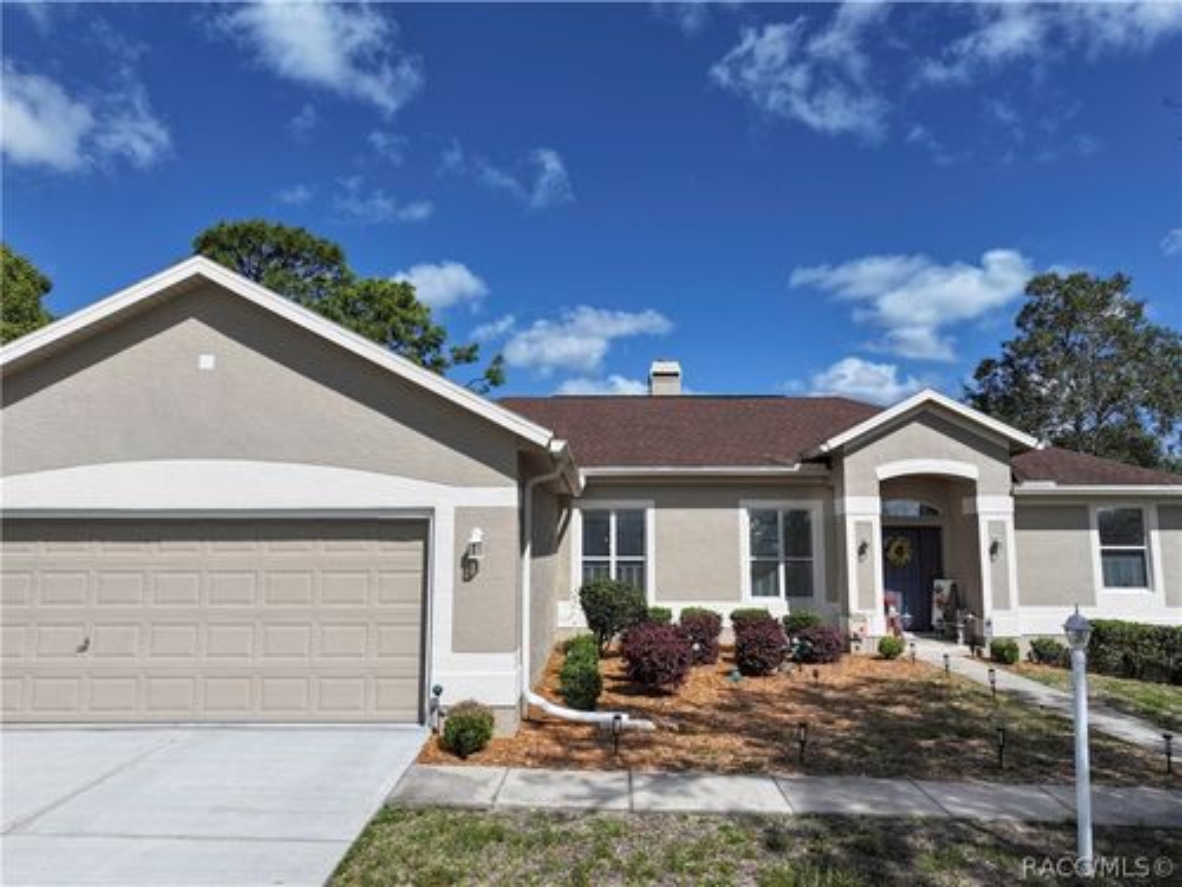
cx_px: 591
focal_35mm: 24
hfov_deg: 71.6
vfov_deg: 56.8
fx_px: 820
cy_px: 444
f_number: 2.8
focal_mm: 12.29
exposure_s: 1/3200
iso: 110
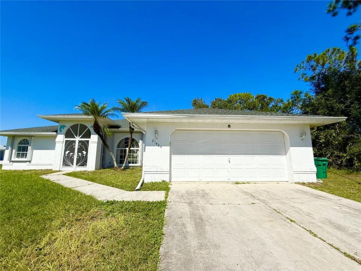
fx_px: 146
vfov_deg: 85.7
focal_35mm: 14
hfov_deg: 102.1
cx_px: 180
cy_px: 136
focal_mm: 2.22
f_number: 2.2
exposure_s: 1/6173
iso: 50
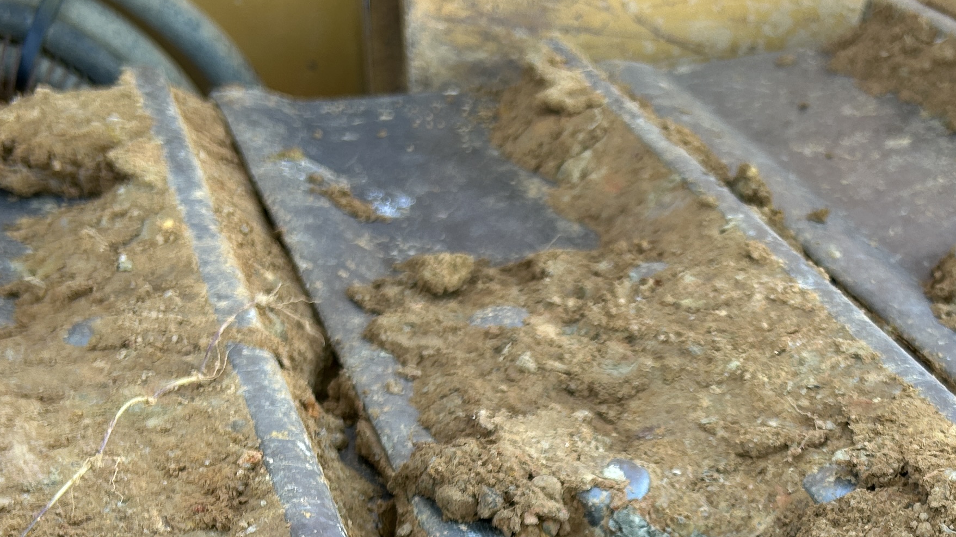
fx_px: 1648
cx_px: 710
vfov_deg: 17.8
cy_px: 600
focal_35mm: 65
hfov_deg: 31.8
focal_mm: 5.7
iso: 40
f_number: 1.5
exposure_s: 1/284
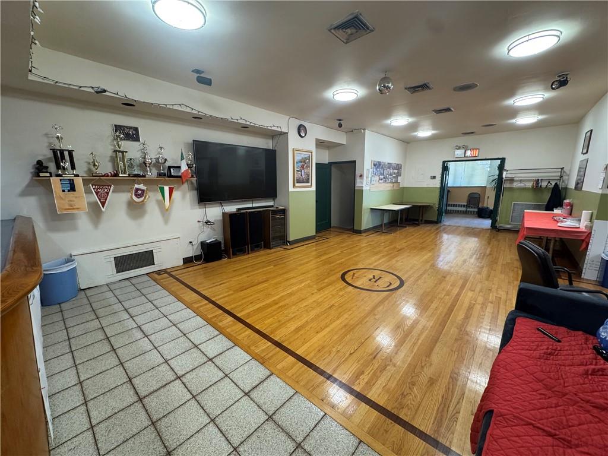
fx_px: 246
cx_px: 304
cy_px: 228
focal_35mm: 14
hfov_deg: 102.1
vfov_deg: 85.7
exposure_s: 1/60
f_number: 2.2
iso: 250
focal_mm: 2.22
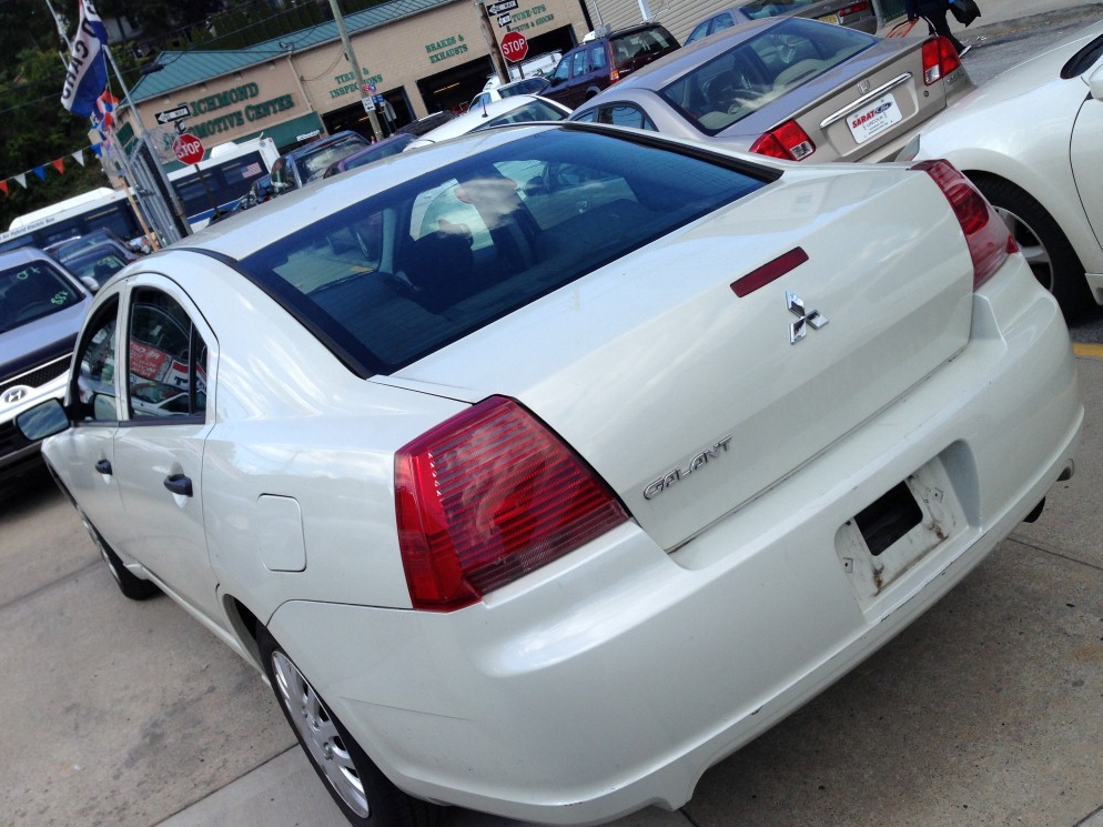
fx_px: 1083
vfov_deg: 41.8
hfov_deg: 54.0
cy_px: 418
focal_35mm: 34
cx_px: 540
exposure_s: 1/695
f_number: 2.4
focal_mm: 4.13
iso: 50
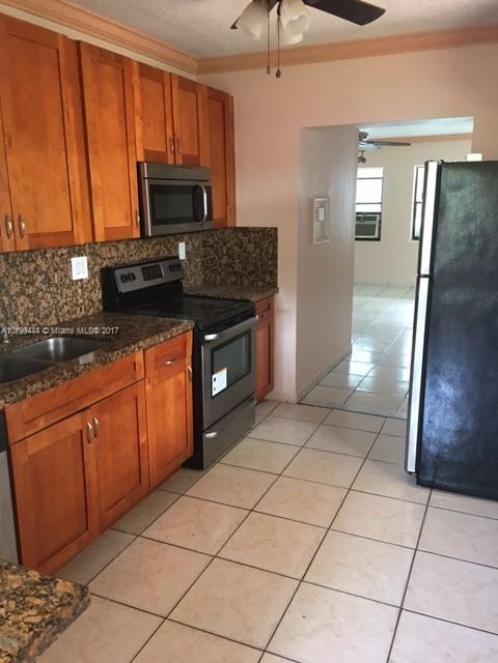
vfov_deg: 61.7
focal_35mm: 29
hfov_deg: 48.2
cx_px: 249
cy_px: 332
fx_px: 556
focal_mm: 4.15
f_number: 2.2
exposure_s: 1/15
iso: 100
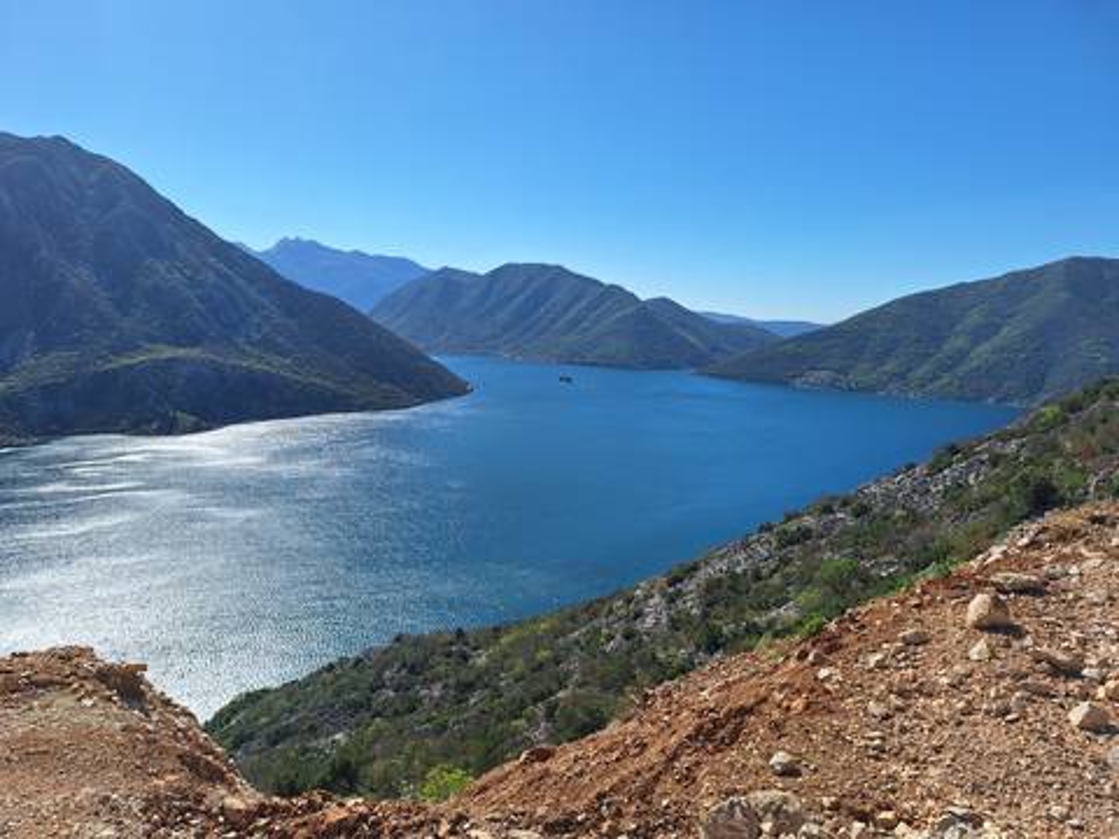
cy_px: 420
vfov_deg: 58.9
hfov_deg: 73.9
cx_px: 560
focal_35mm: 23
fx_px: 744
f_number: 1.8
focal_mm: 5.54
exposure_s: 1/3788
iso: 40
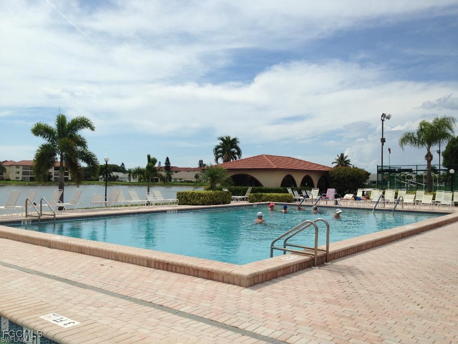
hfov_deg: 55.4
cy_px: 172
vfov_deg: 42.9
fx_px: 437
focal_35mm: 33
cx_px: 229
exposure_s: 1/3390
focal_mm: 4.12
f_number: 2.4
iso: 50
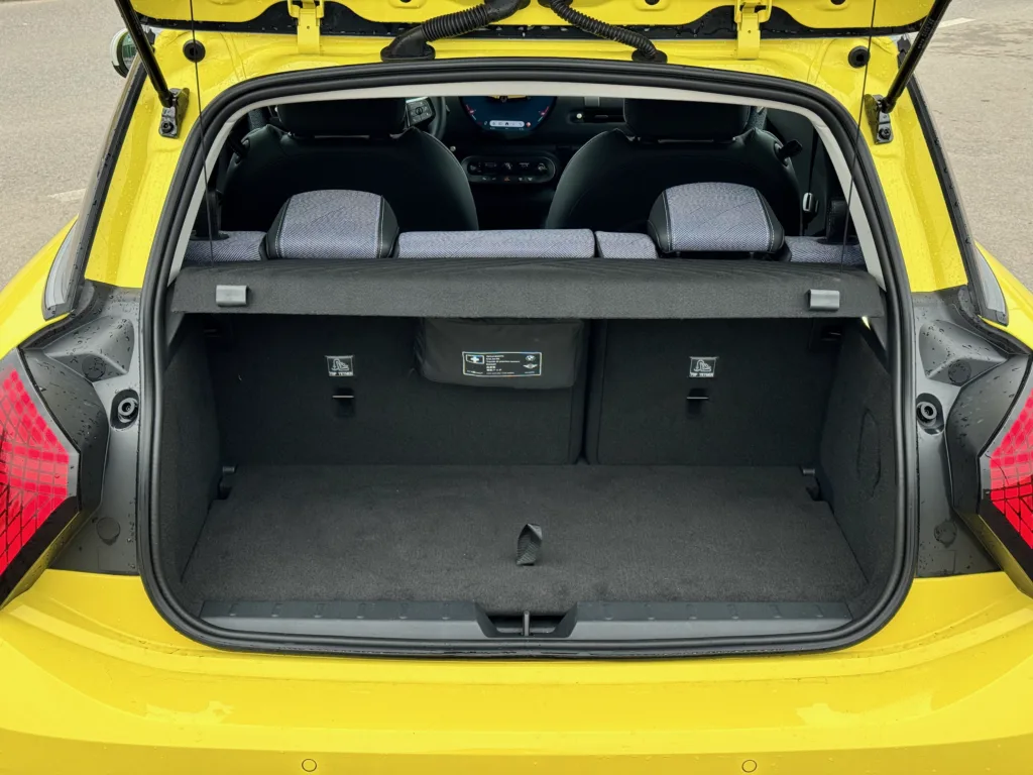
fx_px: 1432
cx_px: 516
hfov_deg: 39.7
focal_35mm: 48
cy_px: 388
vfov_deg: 30.3
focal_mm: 6.76
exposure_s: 1/658
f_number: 1.78
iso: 80
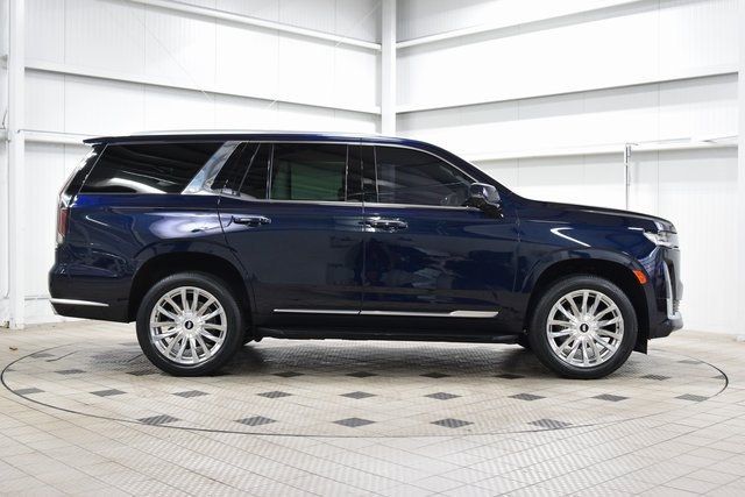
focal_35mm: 44
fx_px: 900
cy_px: 248
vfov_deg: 30.9
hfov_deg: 45.0
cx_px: 372
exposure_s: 1/60
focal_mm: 29
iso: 1600
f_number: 4
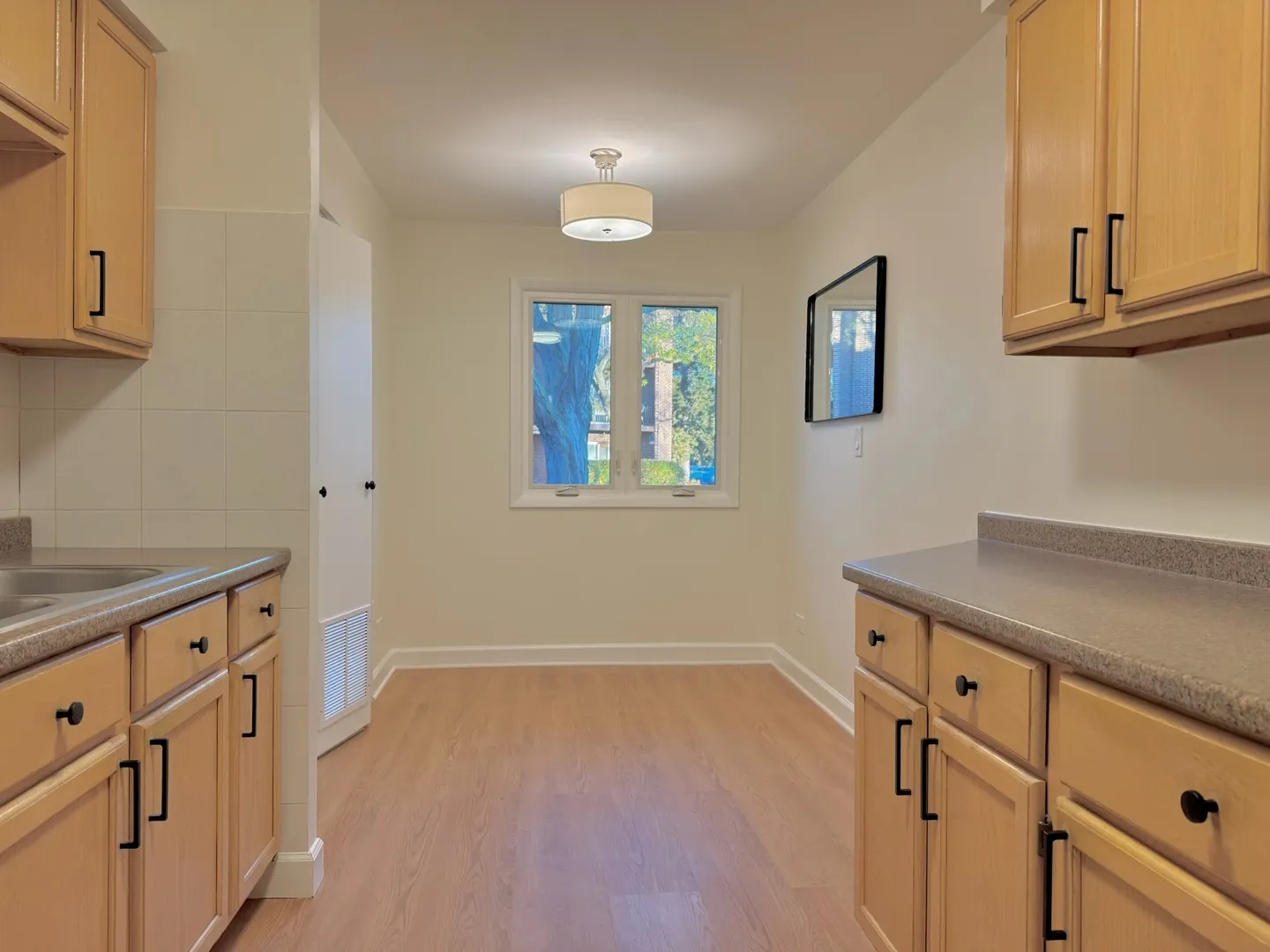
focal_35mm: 24
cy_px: 476
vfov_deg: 56.8
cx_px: 635
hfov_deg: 71.6
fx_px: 881
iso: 125
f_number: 1.78
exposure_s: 1/60
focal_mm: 6.76
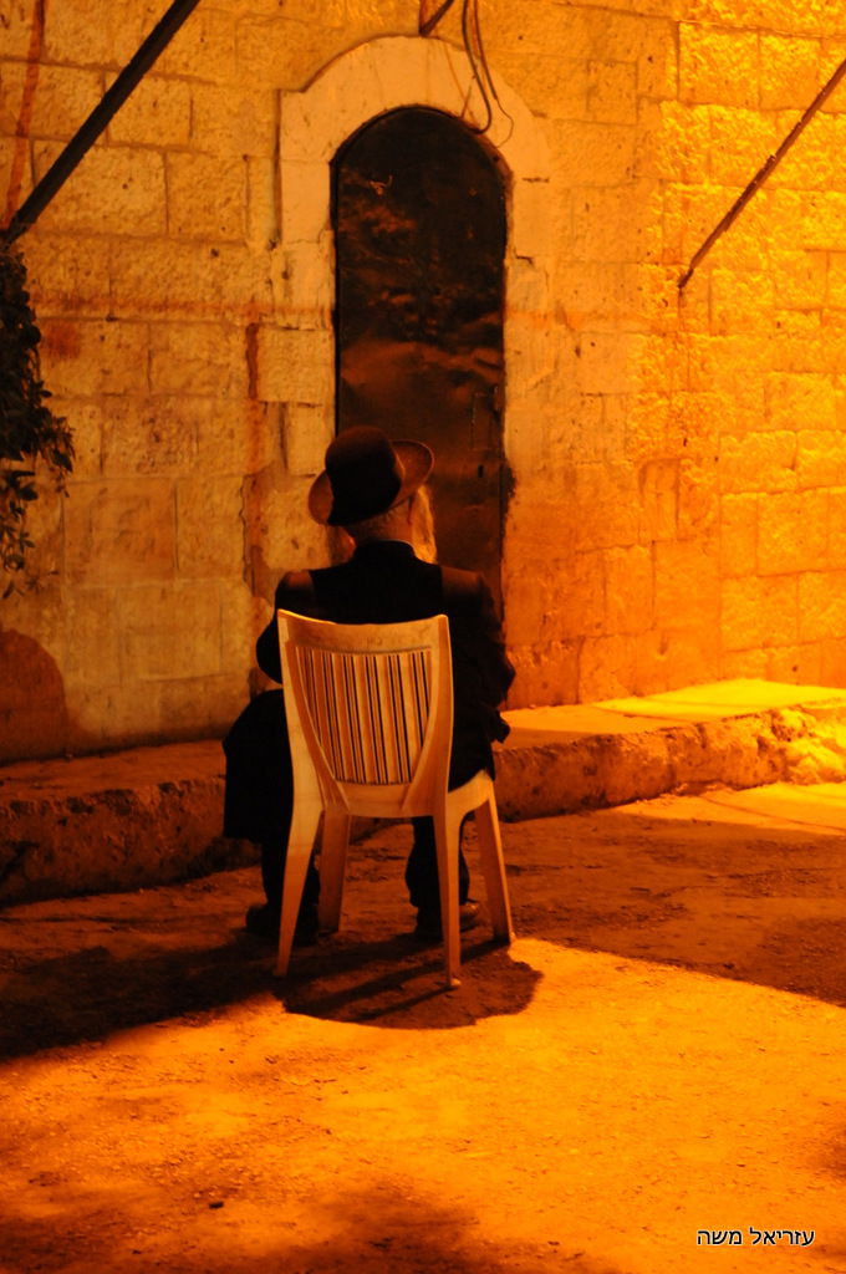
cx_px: 423
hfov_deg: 16.5
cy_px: 637
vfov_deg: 24.6
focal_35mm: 82
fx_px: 2916
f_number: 4.5
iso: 2500
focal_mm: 55
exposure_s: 1/30
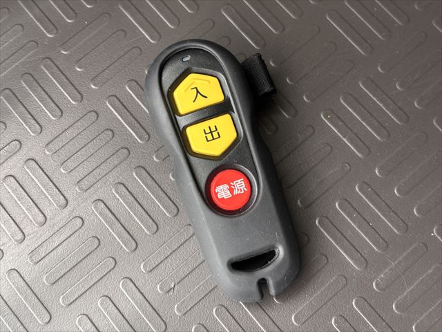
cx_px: 221
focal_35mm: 52
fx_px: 664
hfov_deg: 36.8
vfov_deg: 28.0
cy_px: 166
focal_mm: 5.96
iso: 160
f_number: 1.6
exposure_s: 1/45
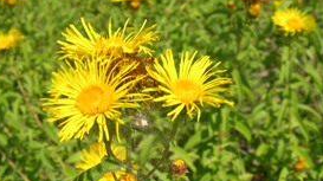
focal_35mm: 68
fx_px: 582
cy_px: 131
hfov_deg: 30.9
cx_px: 194
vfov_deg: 17.6
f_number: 7.6
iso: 100
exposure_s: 1/180
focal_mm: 8
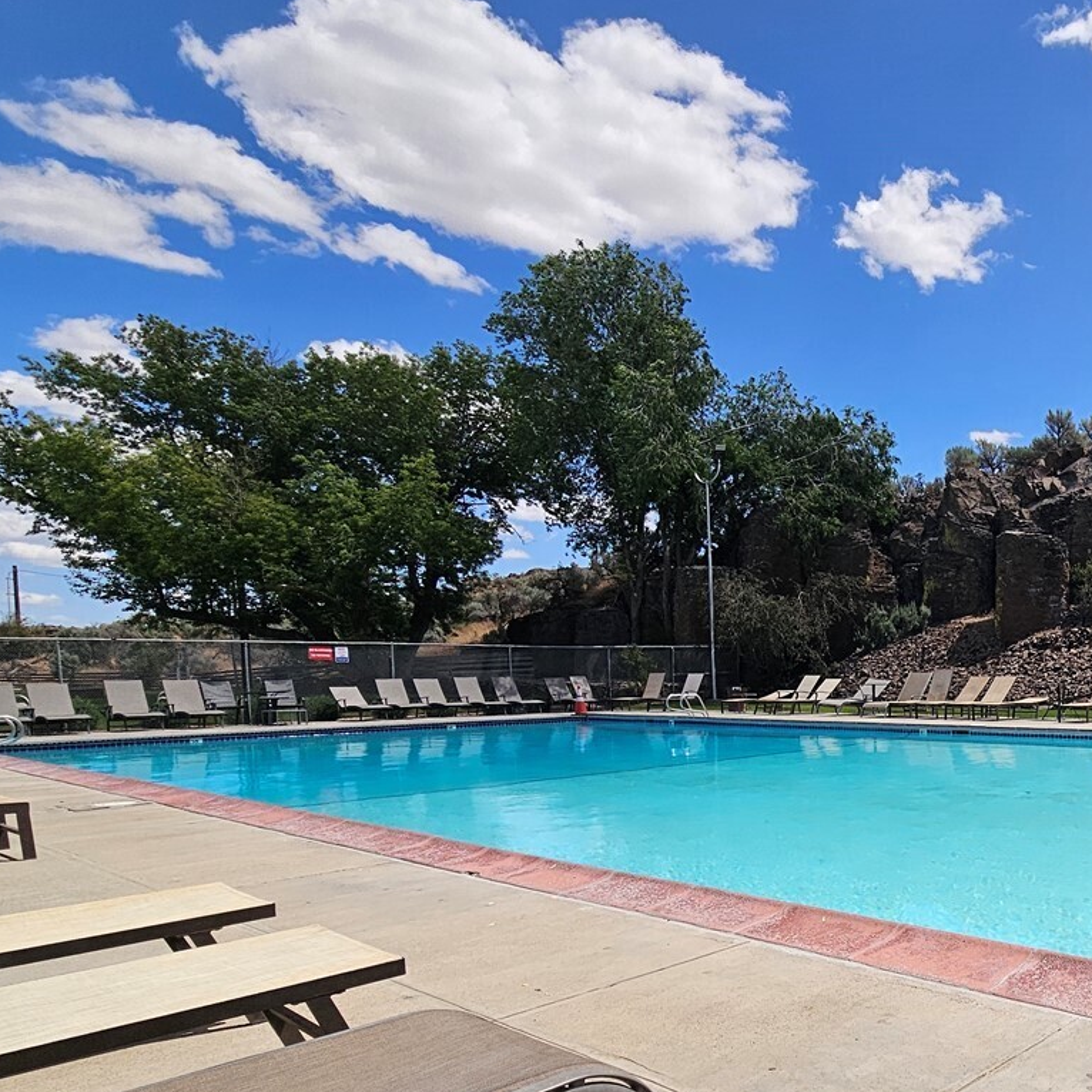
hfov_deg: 54.1
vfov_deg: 63.2
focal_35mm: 24
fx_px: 857
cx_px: 1036
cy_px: 736
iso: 50
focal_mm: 2.2
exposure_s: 1/4456
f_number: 2.2
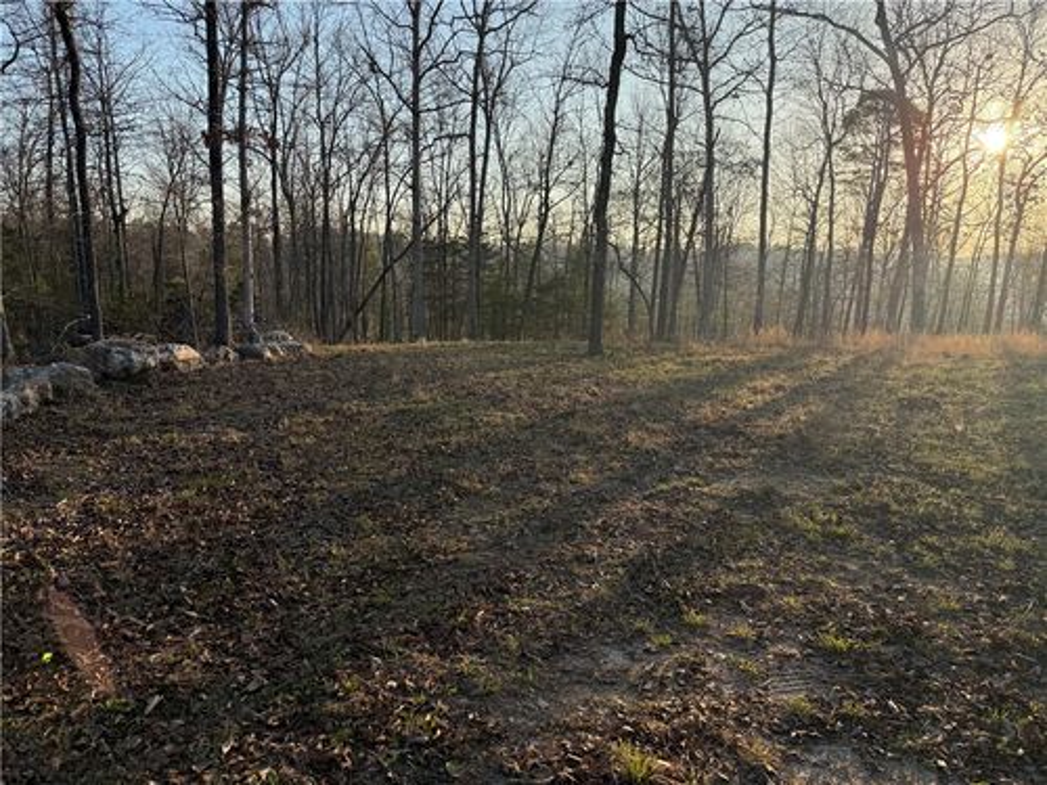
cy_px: 392
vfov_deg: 56.8
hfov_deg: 71.6
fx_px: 726
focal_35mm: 24
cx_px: 524
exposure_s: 1/2801
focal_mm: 6.76
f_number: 1.78
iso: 80
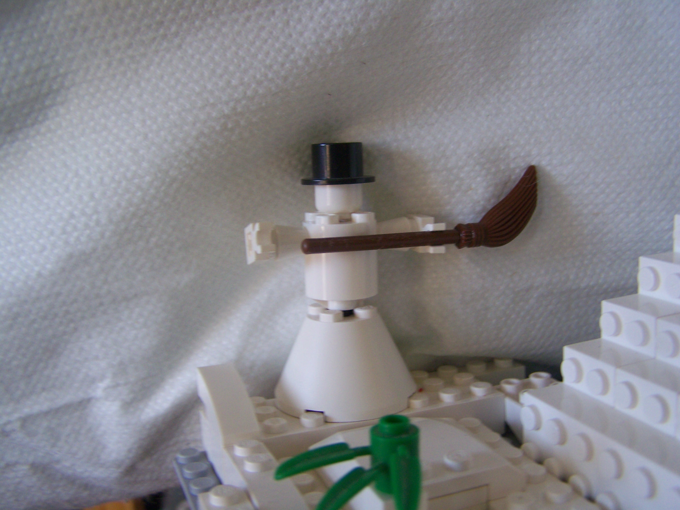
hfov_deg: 49.0
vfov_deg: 37.7
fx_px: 746
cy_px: 255
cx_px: 340
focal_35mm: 38
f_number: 2.8
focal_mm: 6.3
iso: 100
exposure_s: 1/30
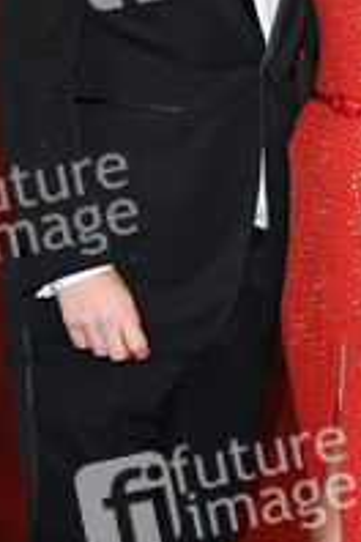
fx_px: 3640
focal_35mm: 242
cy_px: 82
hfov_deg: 5.7
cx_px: 295
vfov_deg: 8.5
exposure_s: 1/200
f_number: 4
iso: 320
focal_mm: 80
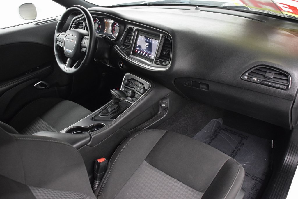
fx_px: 224
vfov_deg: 47.9
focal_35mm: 27
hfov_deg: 67.4
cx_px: 149
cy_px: 100
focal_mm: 18
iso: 3200
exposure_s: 1/80
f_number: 4.5
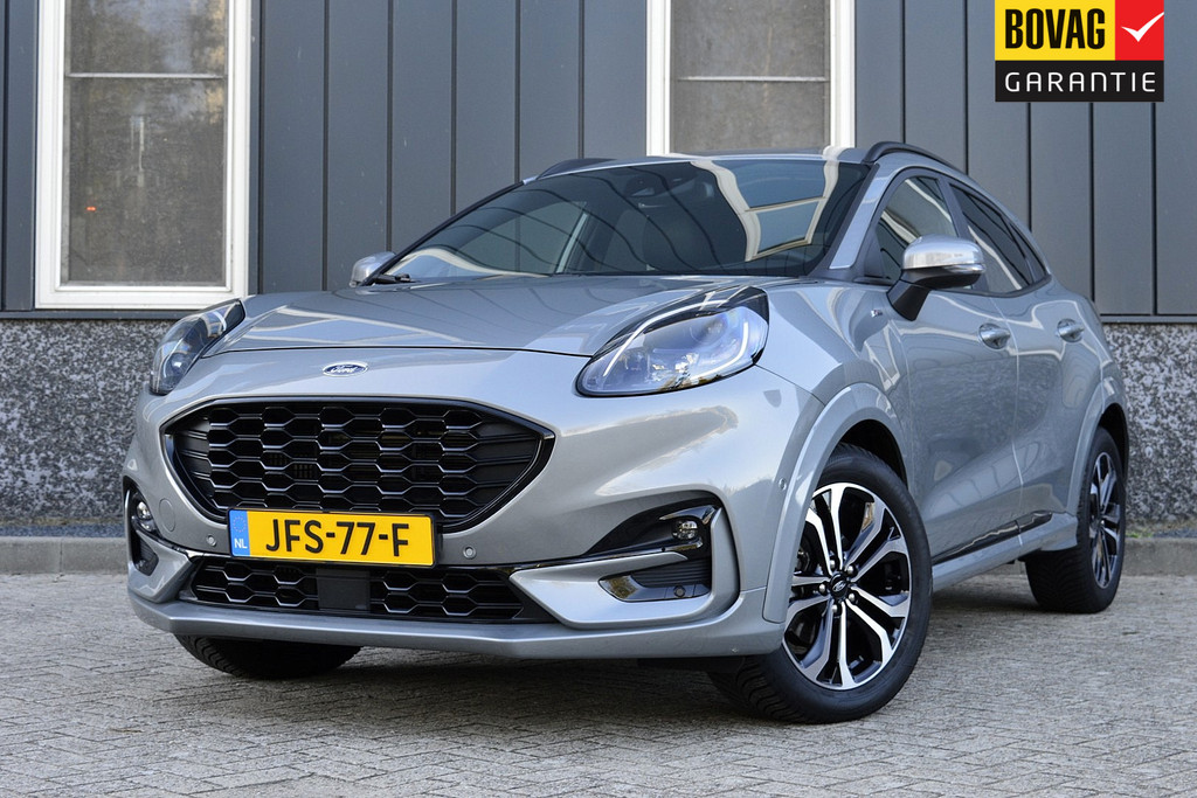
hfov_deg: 33.4
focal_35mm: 60
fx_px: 1995
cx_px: 598
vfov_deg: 22.6
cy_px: 399
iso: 450
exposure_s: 1/60
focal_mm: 40
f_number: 8
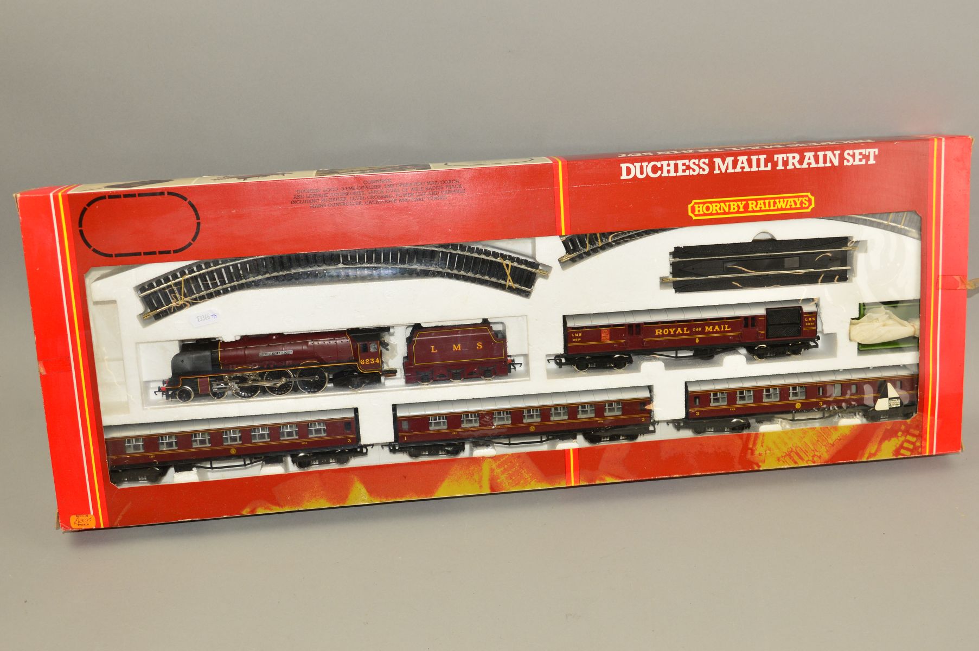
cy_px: 326
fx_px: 1141
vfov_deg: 31.8
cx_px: 490
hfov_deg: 46.4
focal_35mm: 42
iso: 200
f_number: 8
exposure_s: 1/60
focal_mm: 28
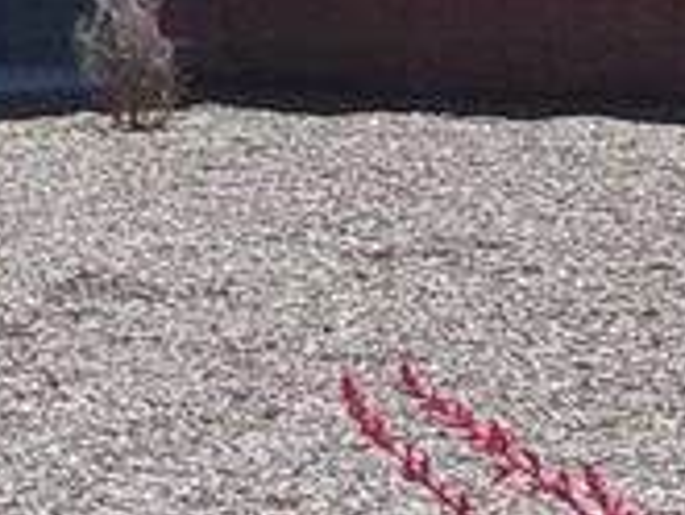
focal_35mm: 264
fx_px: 5228
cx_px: -988
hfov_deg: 7.0
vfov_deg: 5.5
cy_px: -473
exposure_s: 1/350
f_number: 4.8
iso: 80
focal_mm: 5.6
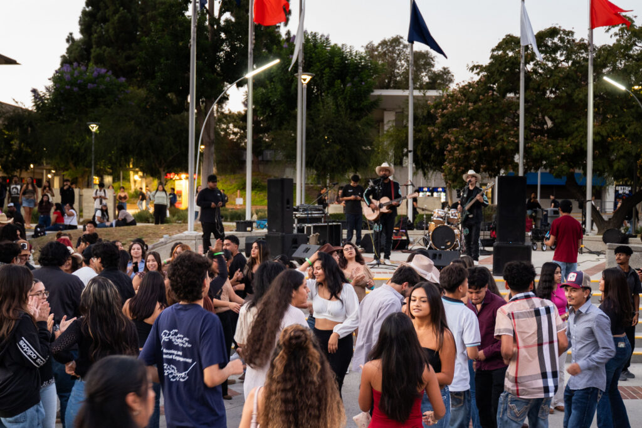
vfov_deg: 31.2
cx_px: 321
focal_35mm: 43
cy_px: 214
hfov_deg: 45.4
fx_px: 767
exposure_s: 1/60
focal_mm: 29
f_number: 2.8
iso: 1000
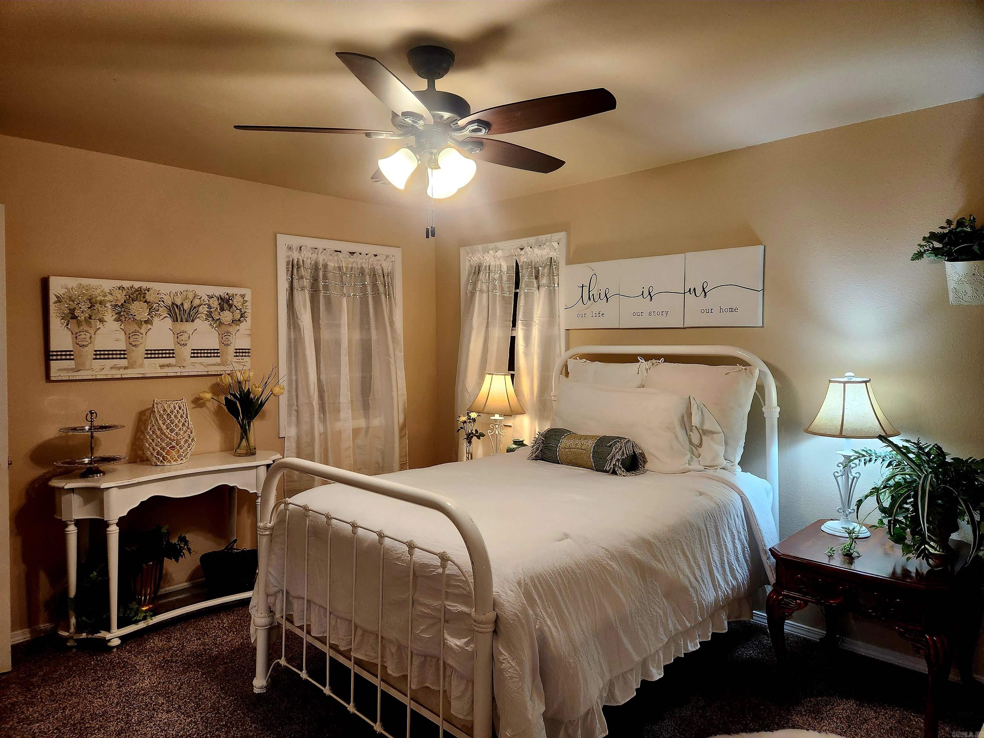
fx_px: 654
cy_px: 369
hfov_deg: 73.9
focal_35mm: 23
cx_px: 492
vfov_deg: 58.9
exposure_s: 1/120
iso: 250
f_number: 1.8
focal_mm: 5.4
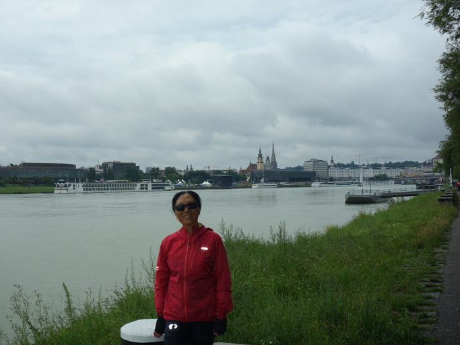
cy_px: 169
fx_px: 519
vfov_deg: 36.9
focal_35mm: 39
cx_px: 209
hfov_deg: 47.8
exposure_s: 1/800
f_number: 4
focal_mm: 13.09
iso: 125
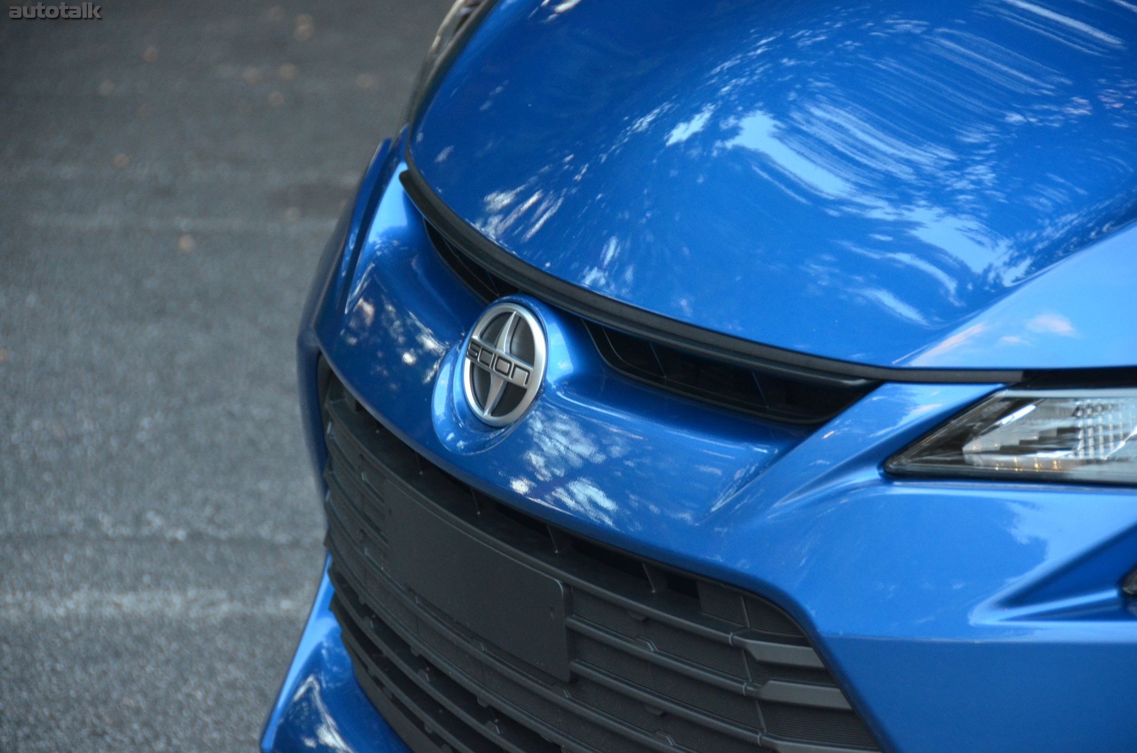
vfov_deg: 8.1
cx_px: 568
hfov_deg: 12.3
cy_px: 376
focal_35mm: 168
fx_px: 5295
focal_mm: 112
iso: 1600
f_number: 5.3
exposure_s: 1/80
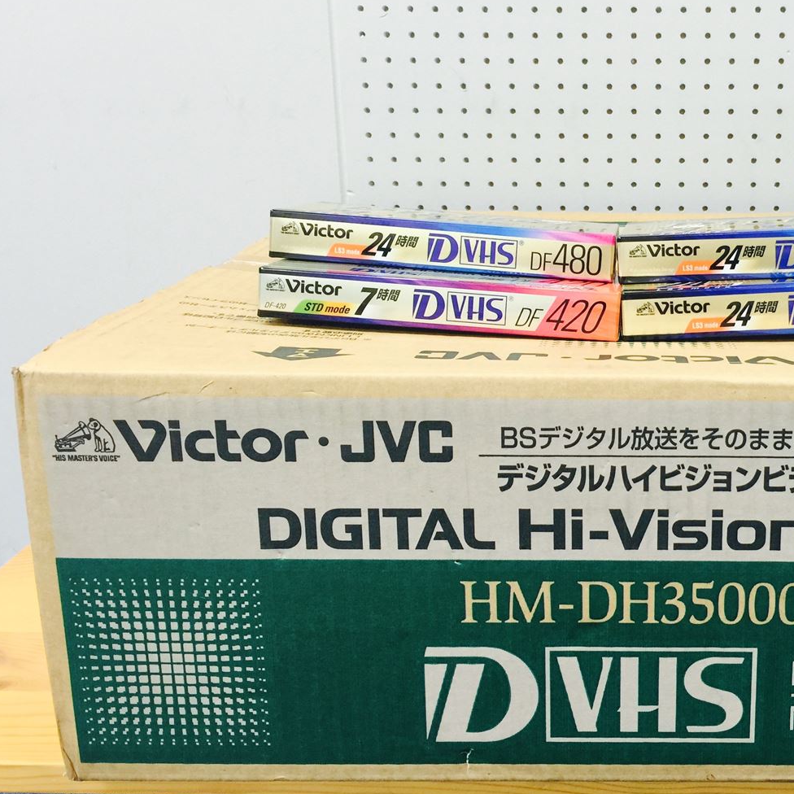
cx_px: 633
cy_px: 335
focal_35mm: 42
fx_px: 1090
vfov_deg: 39.9
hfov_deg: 38.6
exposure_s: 1/33
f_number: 2.2
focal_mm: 4.15
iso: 50
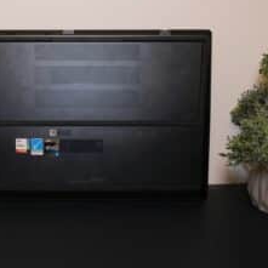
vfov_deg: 37.5
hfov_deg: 36.9
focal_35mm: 45
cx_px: 78
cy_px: 125
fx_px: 394
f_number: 8
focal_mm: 20
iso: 1250
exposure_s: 1/28
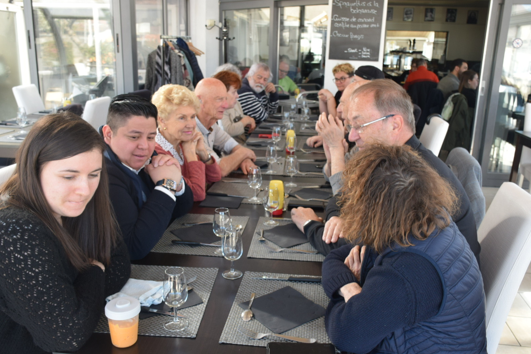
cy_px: 172
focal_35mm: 34
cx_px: 270
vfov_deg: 38.9
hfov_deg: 55.8
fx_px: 501
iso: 400
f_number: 5.6
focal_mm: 22
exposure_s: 1/125
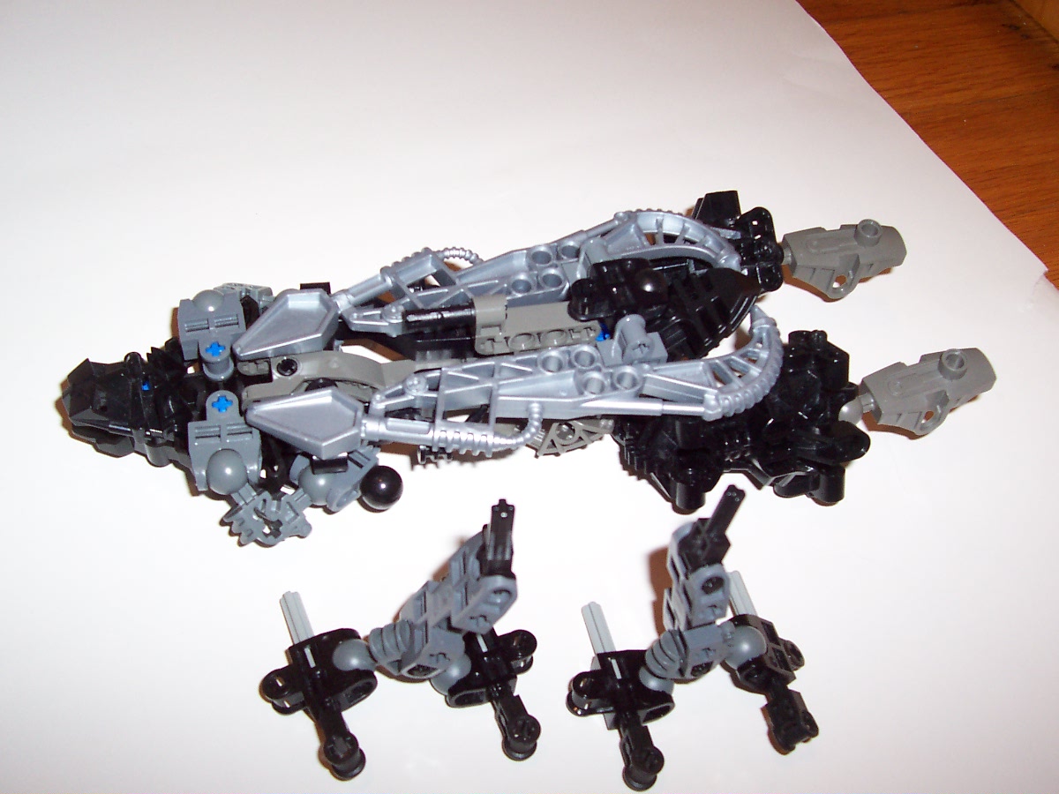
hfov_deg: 50.1
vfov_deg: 38.7
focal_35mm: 37
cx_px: 530
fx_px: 1132
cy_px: 397
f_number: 2.8
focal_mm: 5.6
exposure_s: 1/60
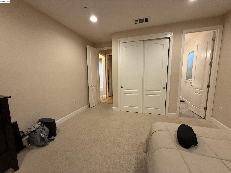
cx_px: 116
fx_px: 93
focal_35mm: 14
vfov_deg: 85.7
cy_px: 86
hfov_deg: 102.1
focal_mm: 2.22
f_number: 2.2
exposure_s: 1/67
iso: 320
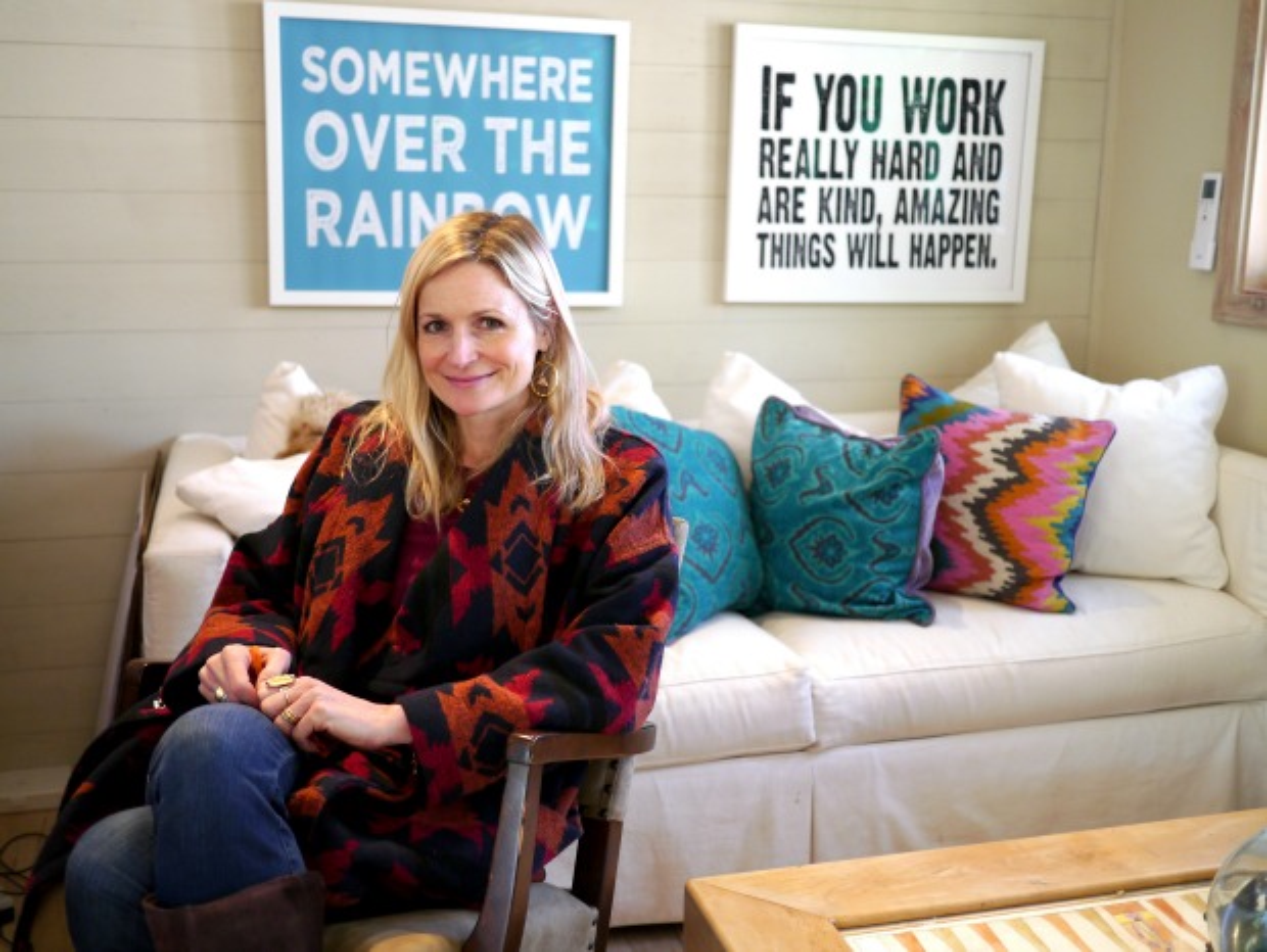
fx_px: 1465
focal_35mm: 40
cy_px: 476
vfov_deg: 36.0
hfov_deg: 46.8
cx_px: 634
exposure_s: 1/60
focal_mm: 20
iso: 320
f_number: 1.7
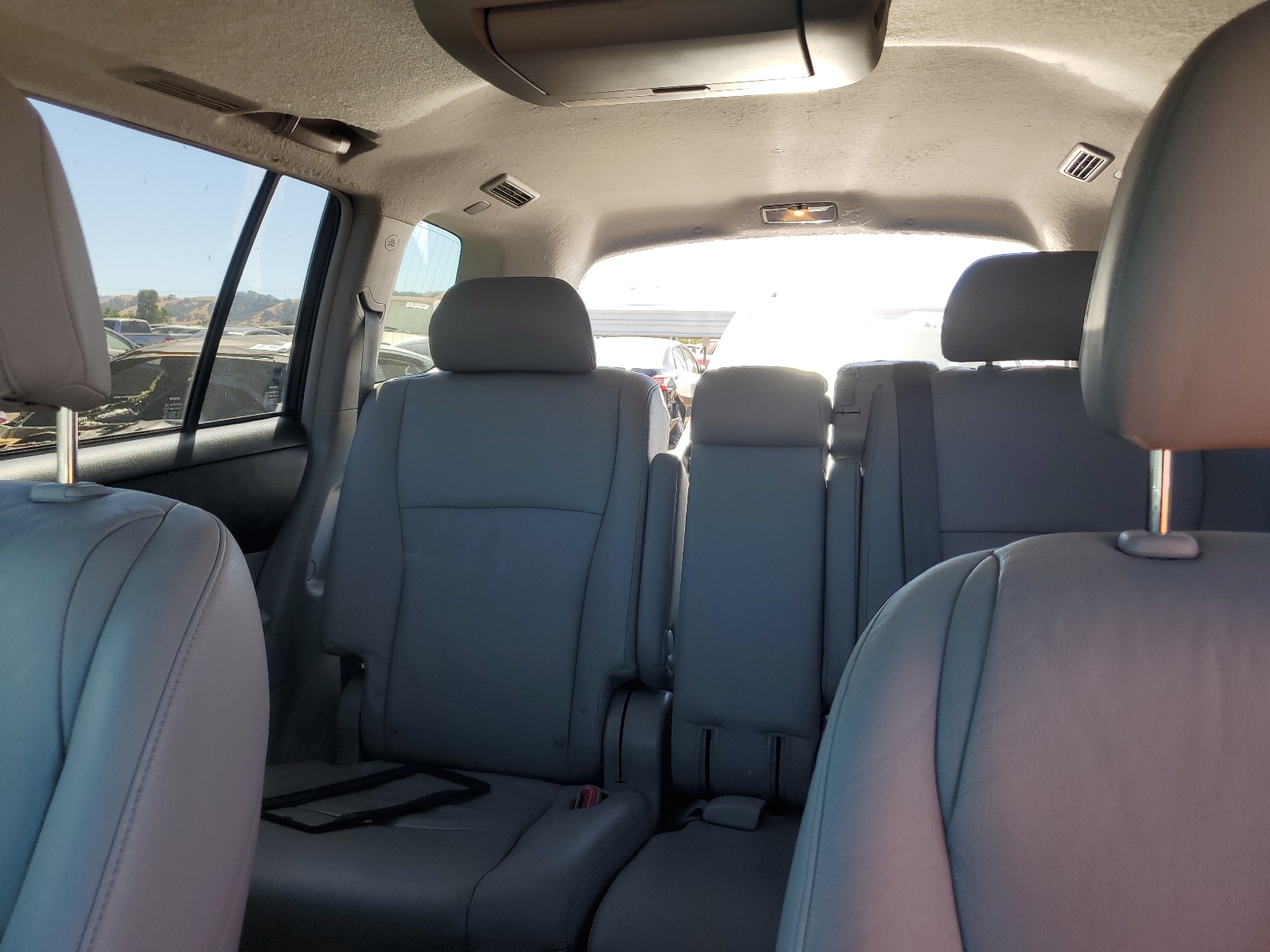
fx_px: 954
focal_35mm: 26
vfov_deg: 53.1
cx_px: 635
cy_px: 476
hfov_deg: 67.3
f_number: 1.5
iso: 50
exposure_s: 1/417
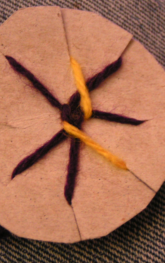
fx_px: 647
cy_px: 133
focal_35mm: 90
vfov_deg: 23.0
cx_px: 71
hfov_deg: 14.5
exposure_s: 1/5
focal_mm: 9.7
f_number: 3.2
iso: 200
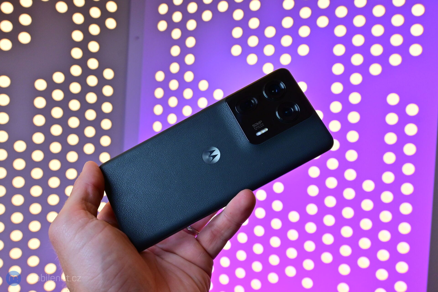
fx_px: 420
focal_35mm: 34
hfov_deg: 55.1
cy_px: 146
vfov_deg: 38.4
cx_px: 219
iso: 640
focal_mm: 23
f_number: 8
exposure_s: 1/80
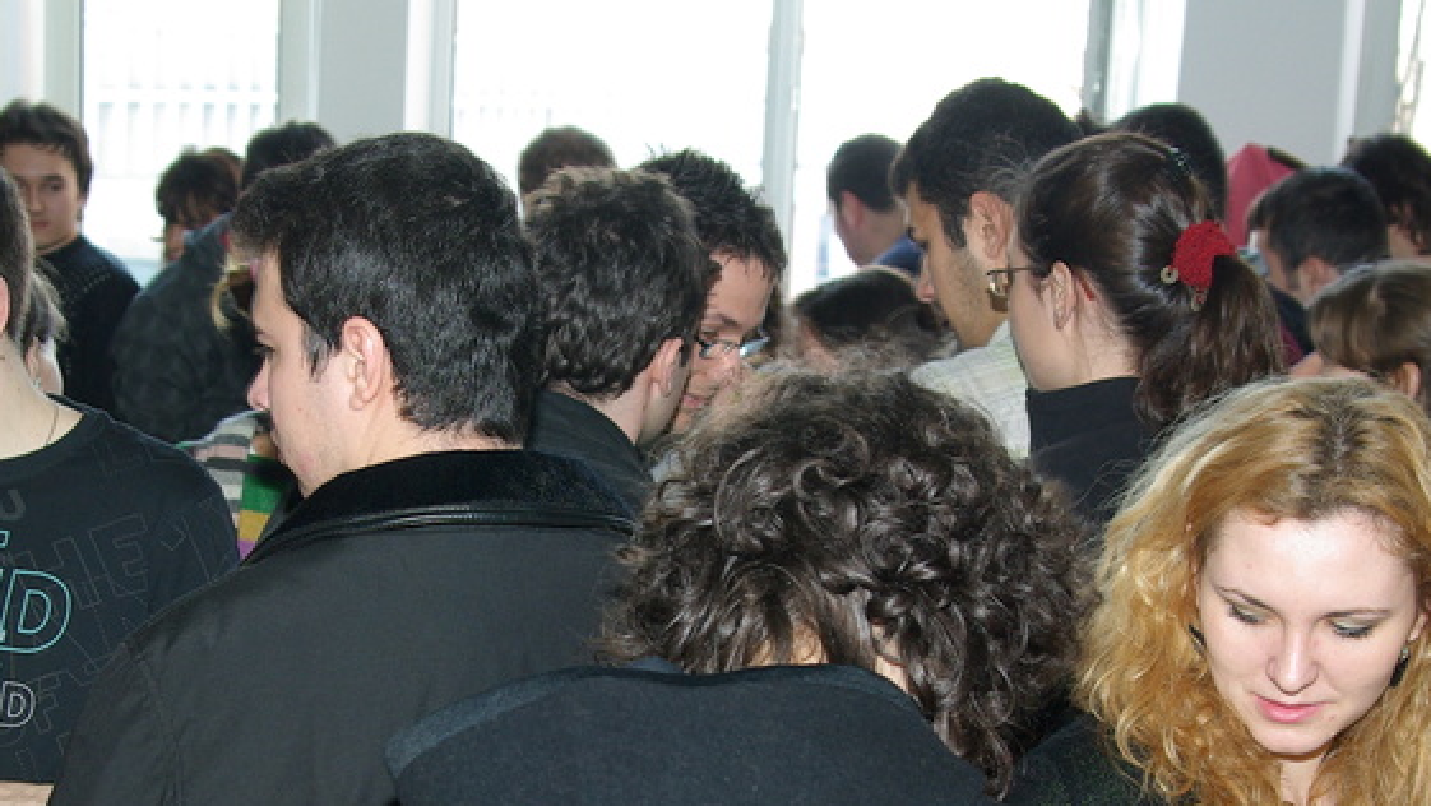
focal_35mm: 76
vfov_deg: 15.8
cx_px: 571
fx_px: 2885
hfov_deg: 27.8
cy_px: 684
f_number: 4
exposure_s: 1/50
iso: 250
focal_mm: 28
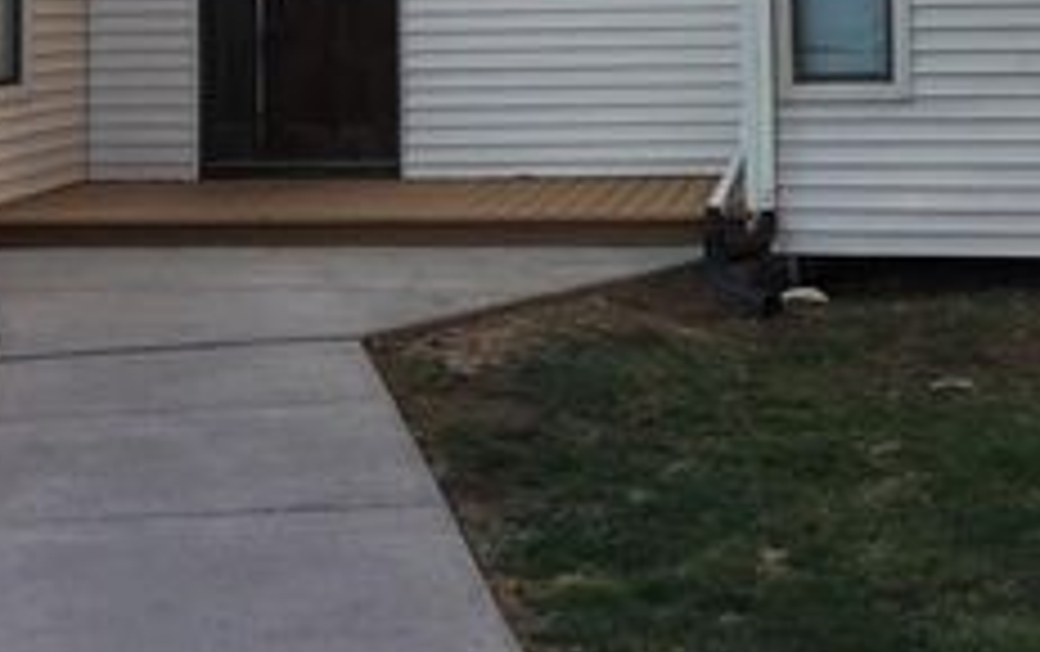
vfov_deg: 17.7
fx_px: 2015
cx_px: 585
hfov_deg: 28.9
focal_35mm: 71
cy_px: -88
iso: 25
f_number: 2.4
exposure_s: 1/120
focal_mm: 3.3
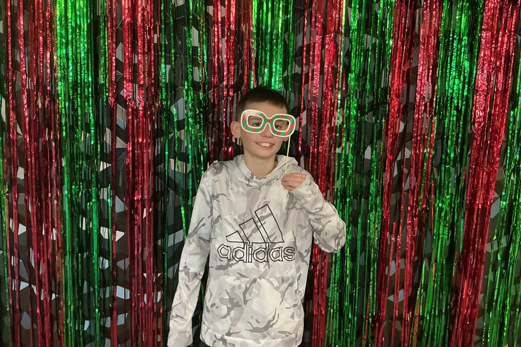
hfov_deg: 60.3
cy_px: 155
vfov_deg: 42.3
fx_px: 449
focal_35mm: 31
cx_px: 265
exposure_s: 1/60
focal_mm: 3
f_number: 1.8
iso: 250
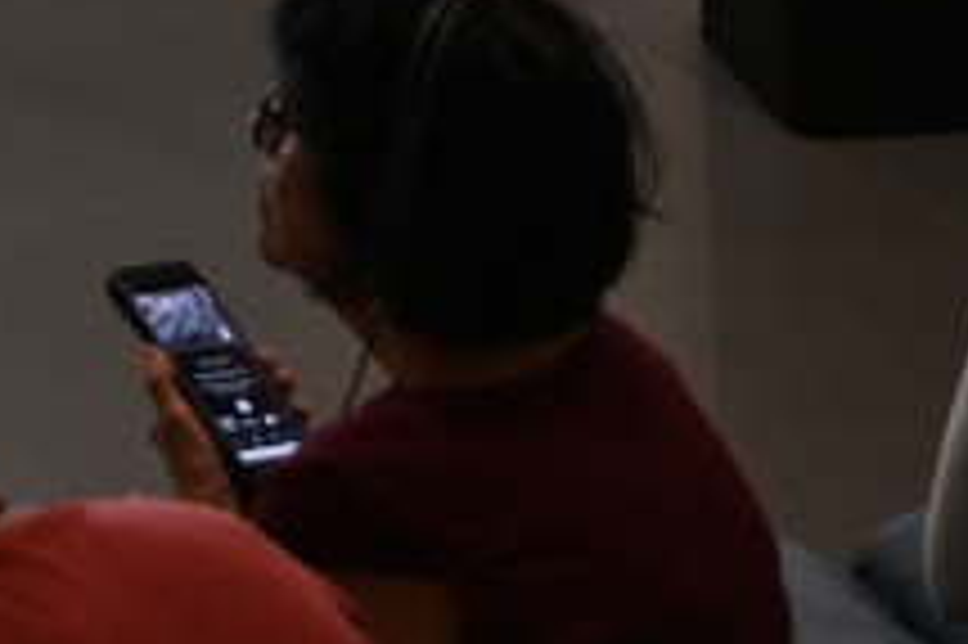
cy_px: -1653
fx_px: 7469
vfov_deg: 4.6
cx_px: -1715
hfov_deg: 6.8
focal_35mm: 278
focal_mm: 39
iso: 640
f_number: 4
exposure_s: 1/125
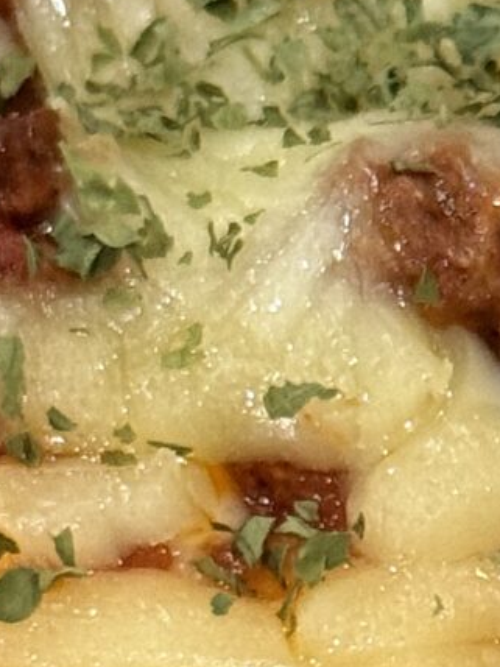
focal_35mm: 287
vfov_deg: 6.9
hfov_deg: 5.1
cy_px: 731
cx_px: 754
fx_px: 5527
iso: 320
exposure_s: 1/40
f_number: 1.78
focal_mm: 6.76
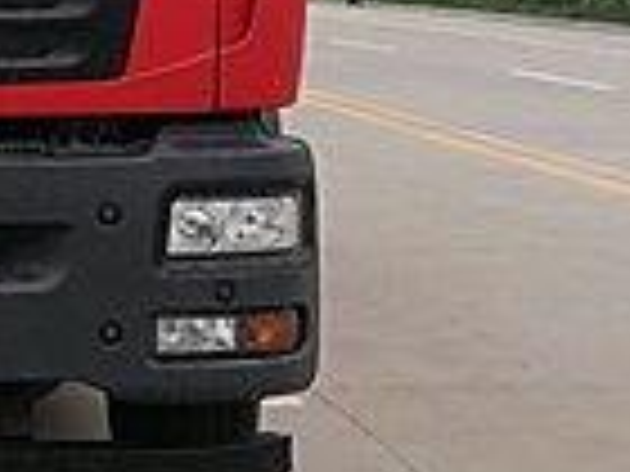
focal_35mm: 116
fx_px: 2111
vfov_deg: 12.3
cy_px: -202
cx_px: -216
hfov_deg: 16.0
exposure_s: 1/1412
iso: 50
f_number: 2.2
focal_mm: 3.95
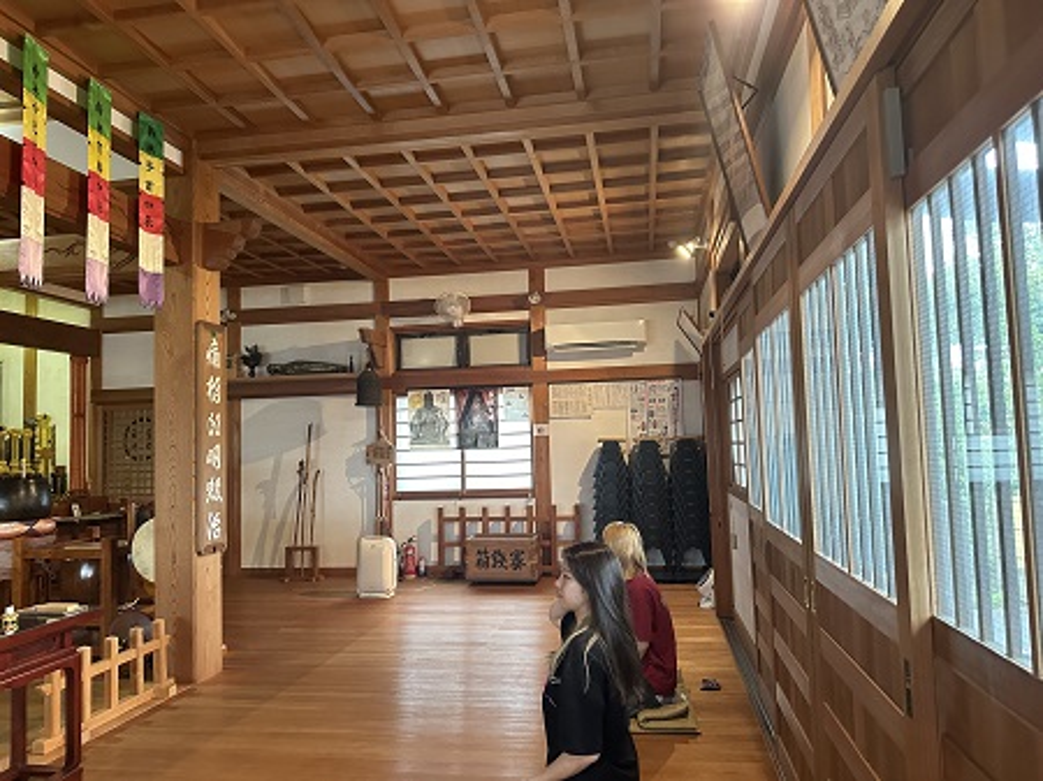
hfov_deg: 71.6
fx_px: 723
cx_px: 522
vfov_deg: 56.8
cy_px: 390
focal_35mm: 24
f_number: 1.78
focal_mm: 6.86
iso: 500
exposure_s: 1/50
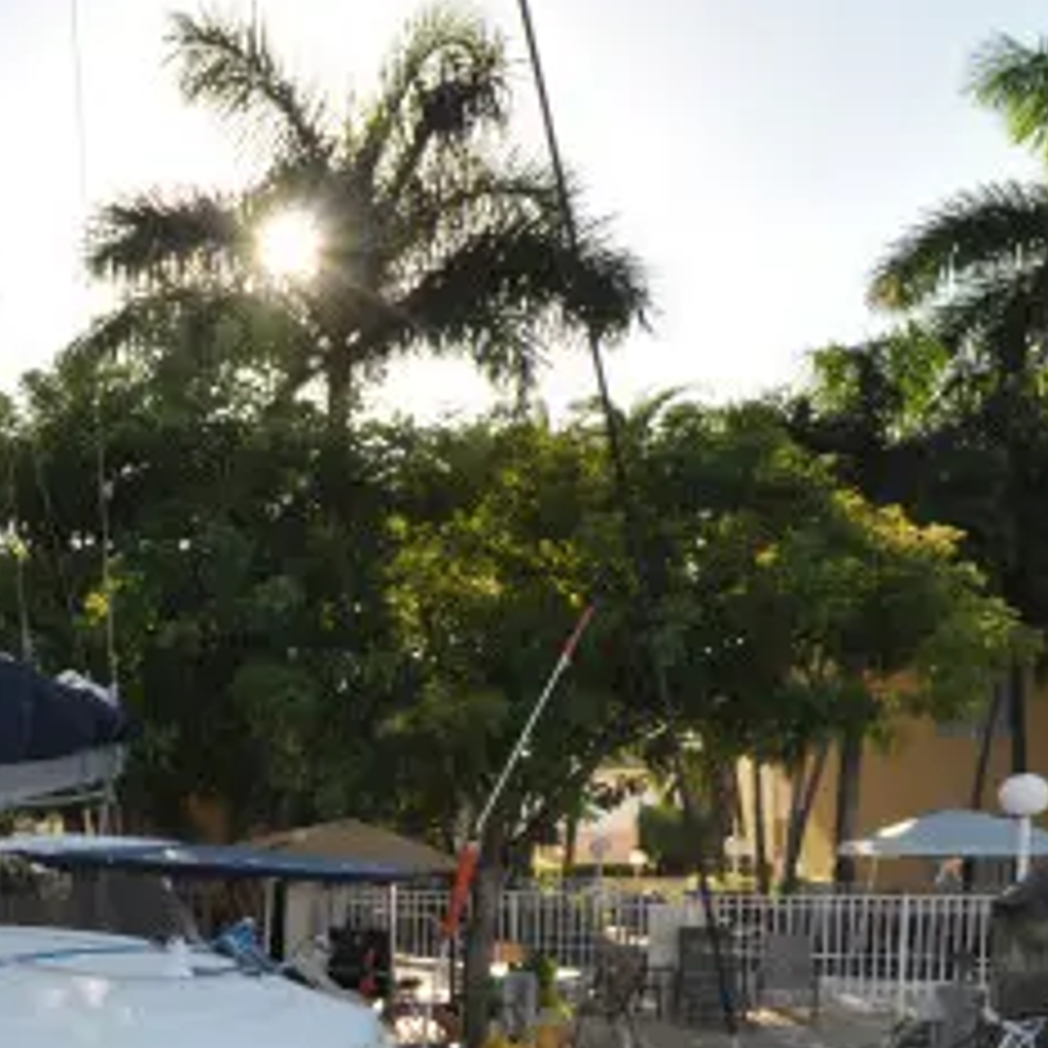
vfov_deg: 37.5
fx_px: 1439
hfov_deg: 34.5
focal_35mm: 42
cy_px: 938
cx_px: -108
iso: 200
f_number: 13
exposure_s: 1/200
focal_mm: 12
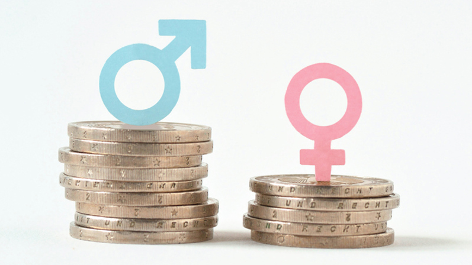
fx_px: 1777
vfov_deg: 8.5
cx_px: 236
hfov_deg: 15.1
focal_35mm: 142
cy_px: 117
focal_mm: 90
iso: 100
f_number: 14
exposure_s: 1/5
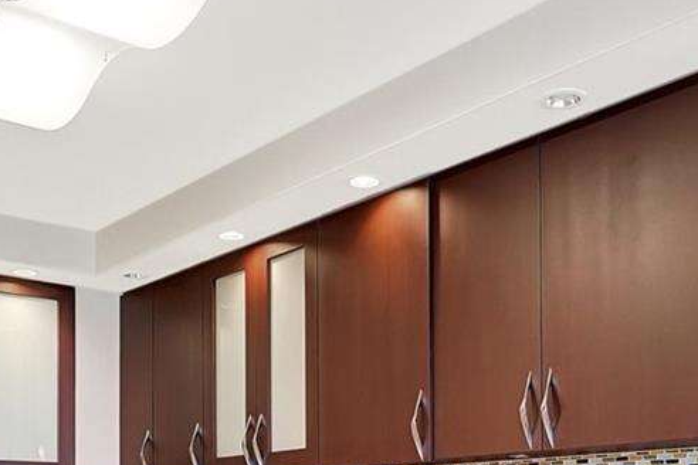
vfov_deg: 23.6
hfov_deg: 37.1
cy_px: 512
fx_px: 1040
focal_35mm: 54
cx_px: 392
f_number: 13
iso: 640
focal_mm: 16.5
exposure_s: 1/2
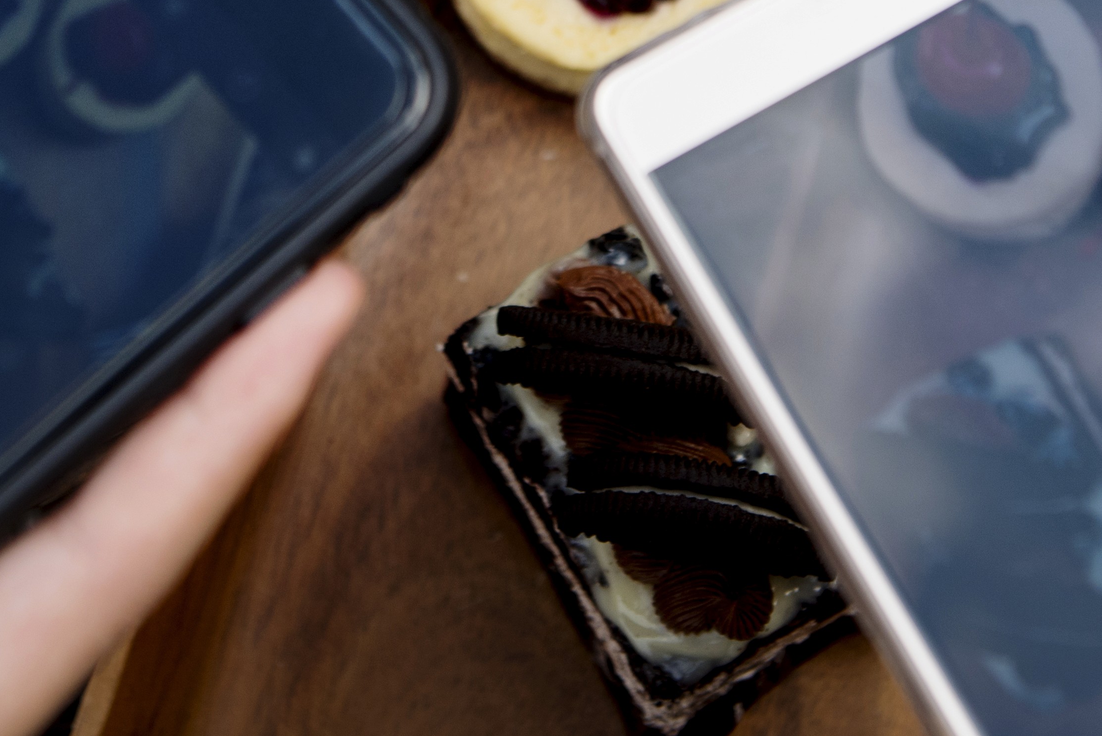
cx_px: 405
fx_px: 5083
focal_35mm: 166
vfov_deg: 8.1
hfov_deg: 12.4
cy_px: -351
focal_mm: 50
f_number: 3.5
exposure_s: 1/400
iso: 100
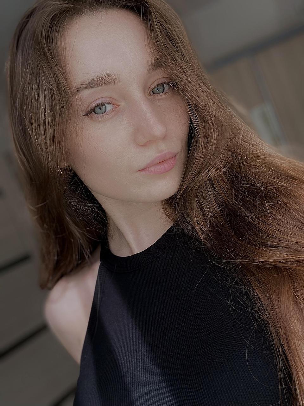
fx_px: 351
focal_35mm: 30
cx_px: 152
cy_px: 203
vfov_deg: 60.0
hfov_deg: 46.8
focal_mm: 2.71
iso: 25
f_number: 2.2
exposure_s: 1/158
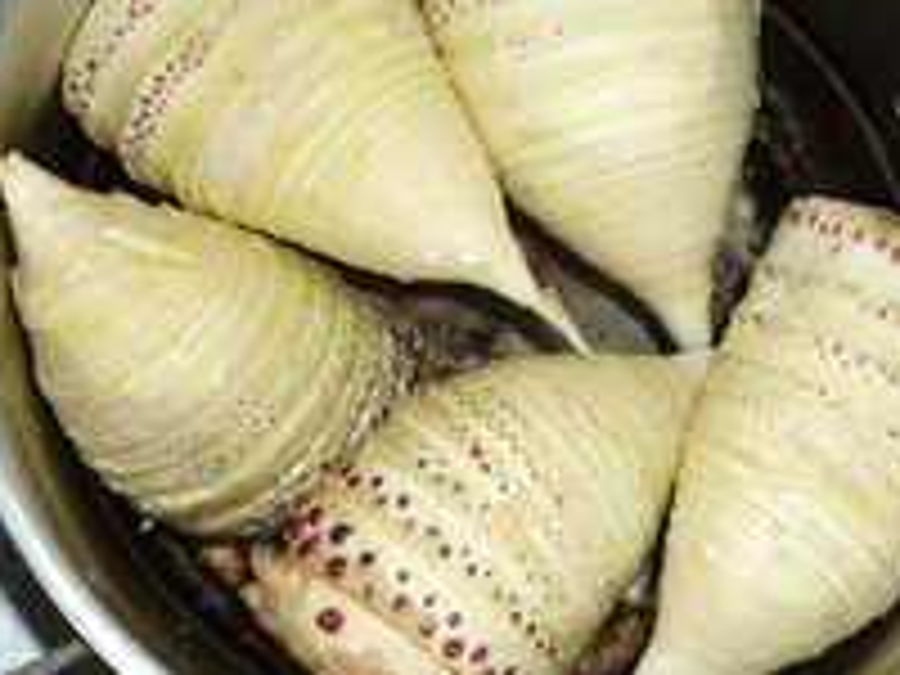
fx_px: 1404
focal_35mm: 54
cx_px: 508
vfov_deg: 27.0
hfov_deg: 35.5
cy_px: 284
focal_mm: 5.2
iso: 100
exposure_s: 1/30
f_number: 3.3
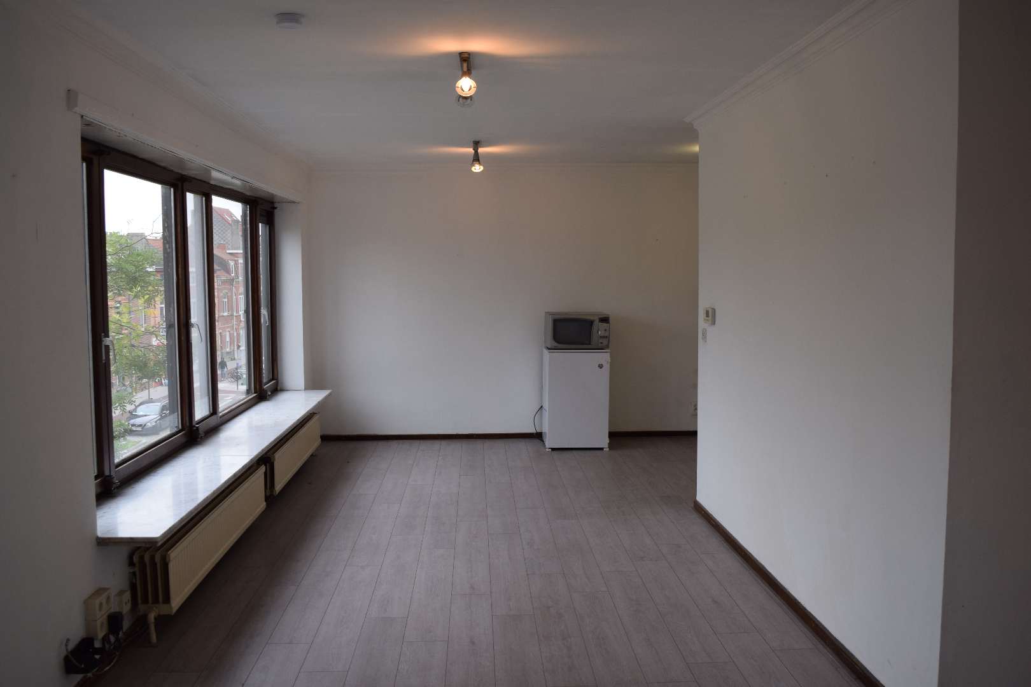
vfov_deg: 41.7
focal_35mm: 32
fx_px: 902
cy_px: 344
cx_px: 516
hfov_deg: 59.5
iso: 400
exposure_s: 1/125
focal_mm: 21
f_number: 5.6
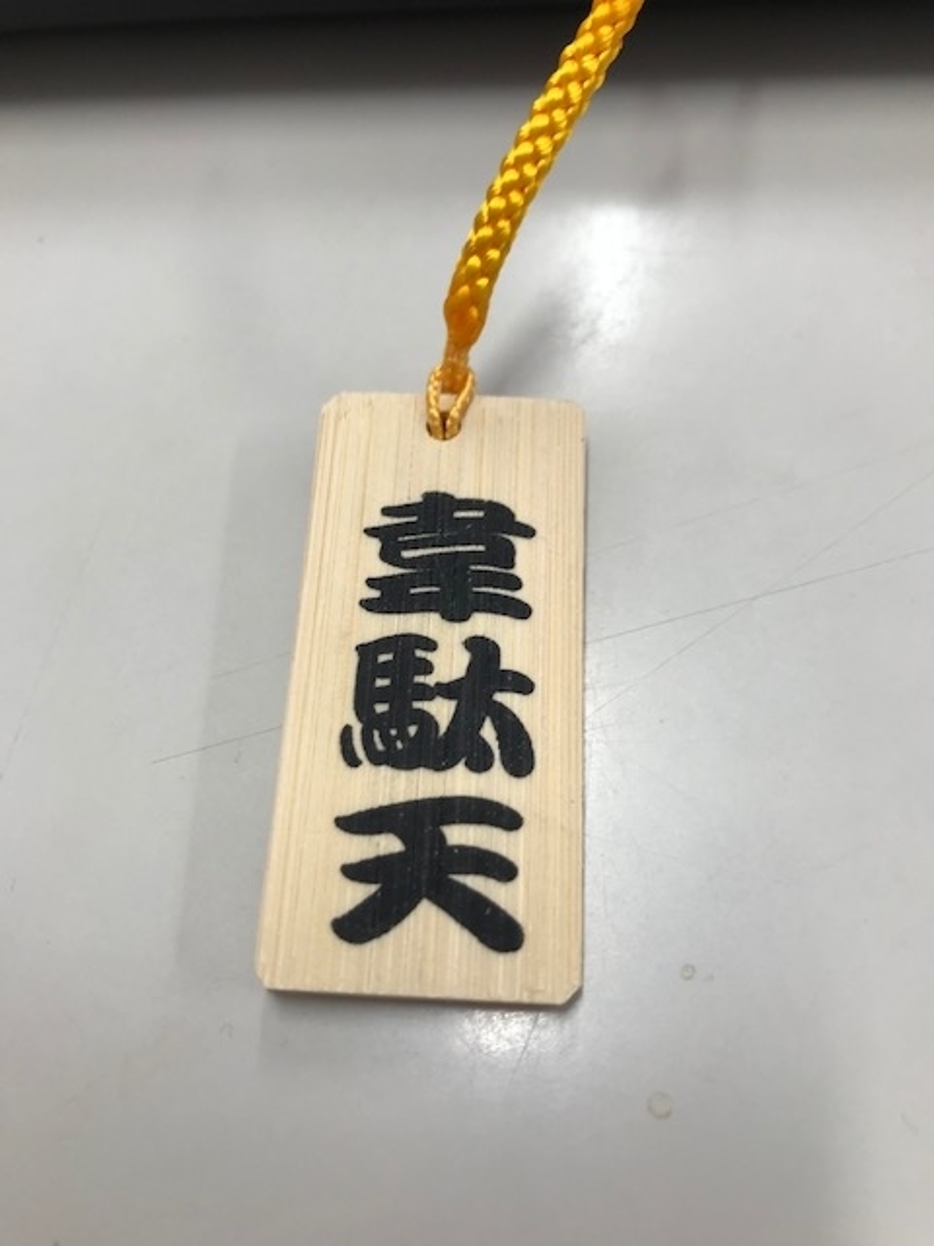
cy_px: 623
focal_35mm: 28
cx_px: 467
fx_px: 1007
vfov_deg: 63.4
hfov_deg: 49.7
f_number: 1.8
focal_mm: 3.99
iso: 25
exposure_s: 1/60
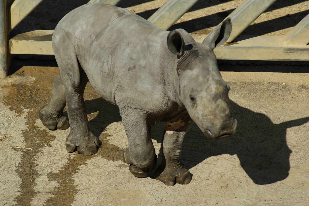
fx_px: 2702
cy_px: 103
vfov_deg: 4.4
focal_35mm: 315
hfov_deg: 6.5
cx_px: 154
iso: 100
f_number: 5.6
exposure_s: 1/640
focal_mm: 210
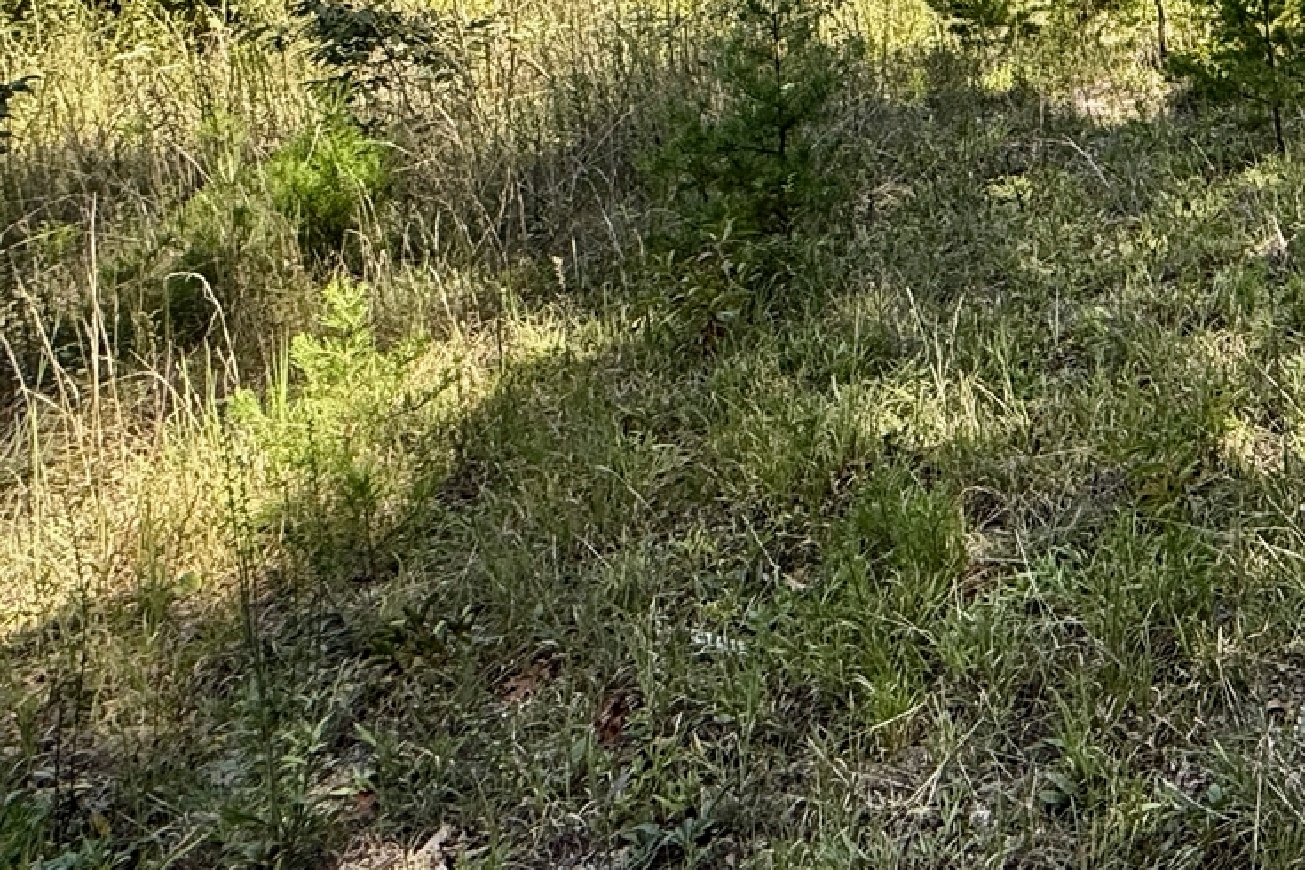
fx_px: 1631
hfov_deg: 35.5
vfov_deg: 25.9
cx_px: 1520
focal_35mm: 45
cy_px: -240
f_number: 2.2
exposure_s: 1/742
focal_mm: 2.22
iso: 64
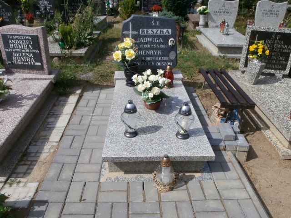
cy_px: 109
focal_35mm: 30
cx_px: 146
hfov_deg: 60.0
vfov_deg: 46.8
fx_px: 252
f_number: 8.9
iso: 100
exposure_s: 1/200
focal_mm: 5.36
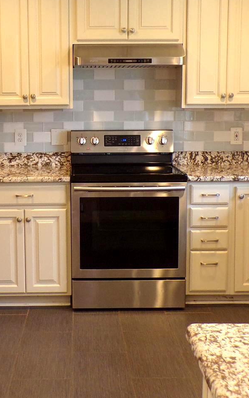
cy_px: 156
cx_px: 79
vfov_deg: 36.7
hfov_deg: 23.4
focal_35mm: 55
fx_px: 597
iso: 172
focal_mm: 4.3
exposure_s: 1/34
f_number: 3
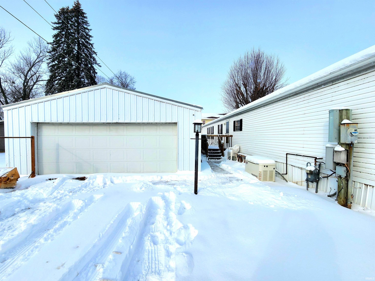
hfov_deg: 106.2
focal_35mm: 13
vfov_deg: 89.9
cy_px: 140
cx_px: 188
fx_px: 141
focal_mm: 2.2
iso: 50
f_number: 2.2
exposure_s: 1/5000
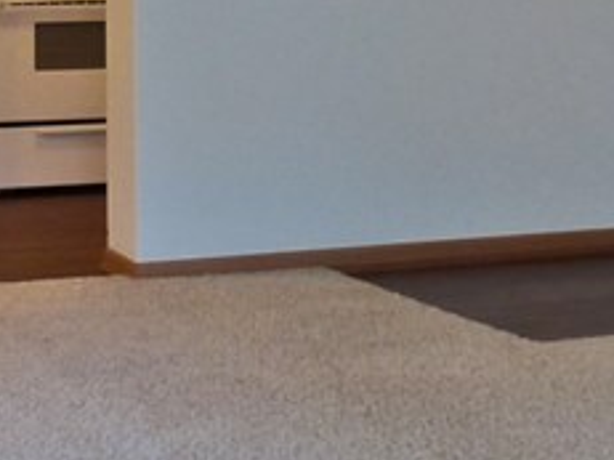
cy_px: -218
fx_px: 1968
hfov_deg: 17.7
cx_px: 276
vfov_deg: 12.7
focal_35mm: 111
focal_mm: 4.5
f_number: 2.8
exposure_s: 1/60
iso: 400
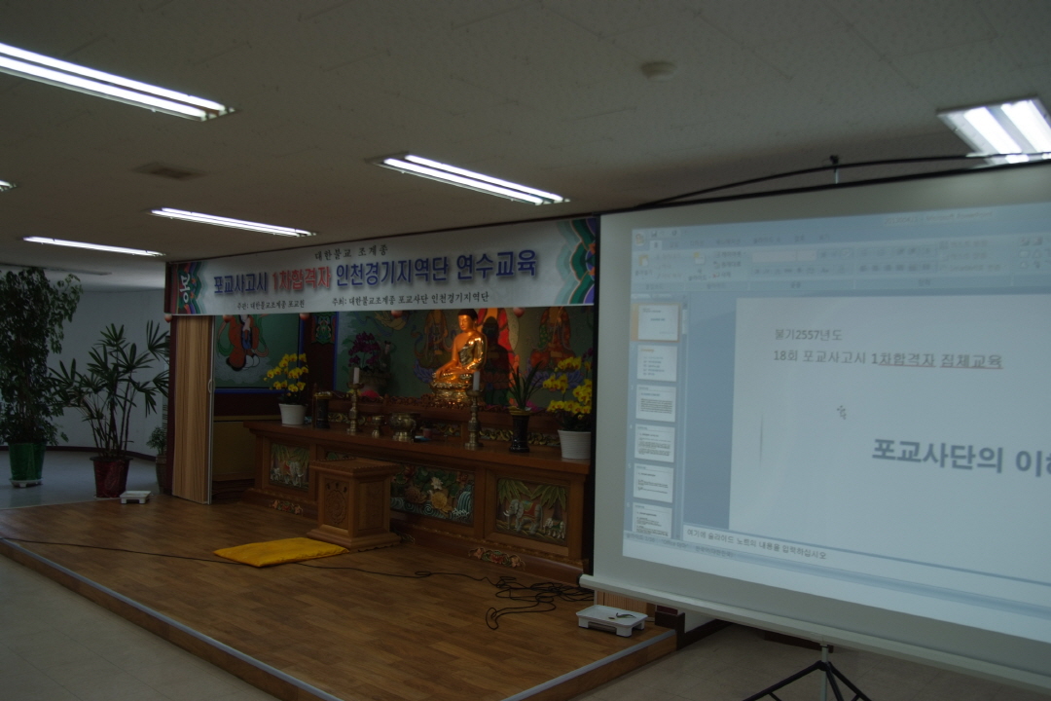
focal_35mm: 27
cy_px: 350
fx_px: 788
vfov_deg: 47.9
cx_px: 526
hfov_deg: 67.4
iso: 100
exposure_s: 1/45
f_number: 3.5
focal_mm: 18
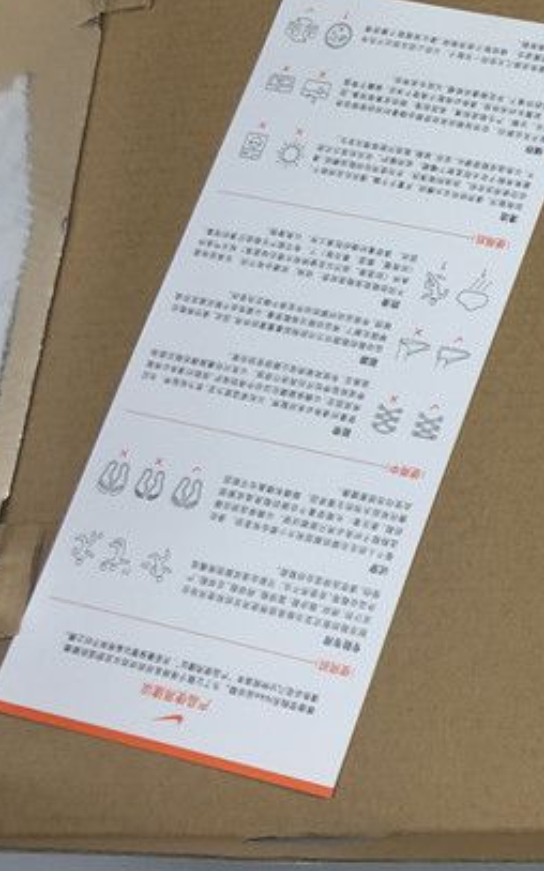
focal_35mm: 73
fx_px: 1733
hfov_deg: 15.7
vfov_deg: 28.2
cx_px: 919
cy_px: 372
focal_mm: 4
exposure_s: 1/50
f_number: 1.8
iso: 20
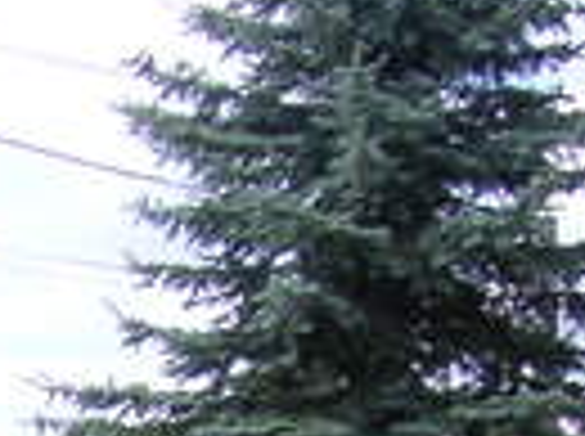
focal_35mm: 228
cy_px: 1106
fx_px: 3846
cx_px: -855
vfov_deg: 6.2
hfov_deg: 8.0
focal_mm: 6.1
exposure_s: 1/750
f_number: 2.8
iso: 50
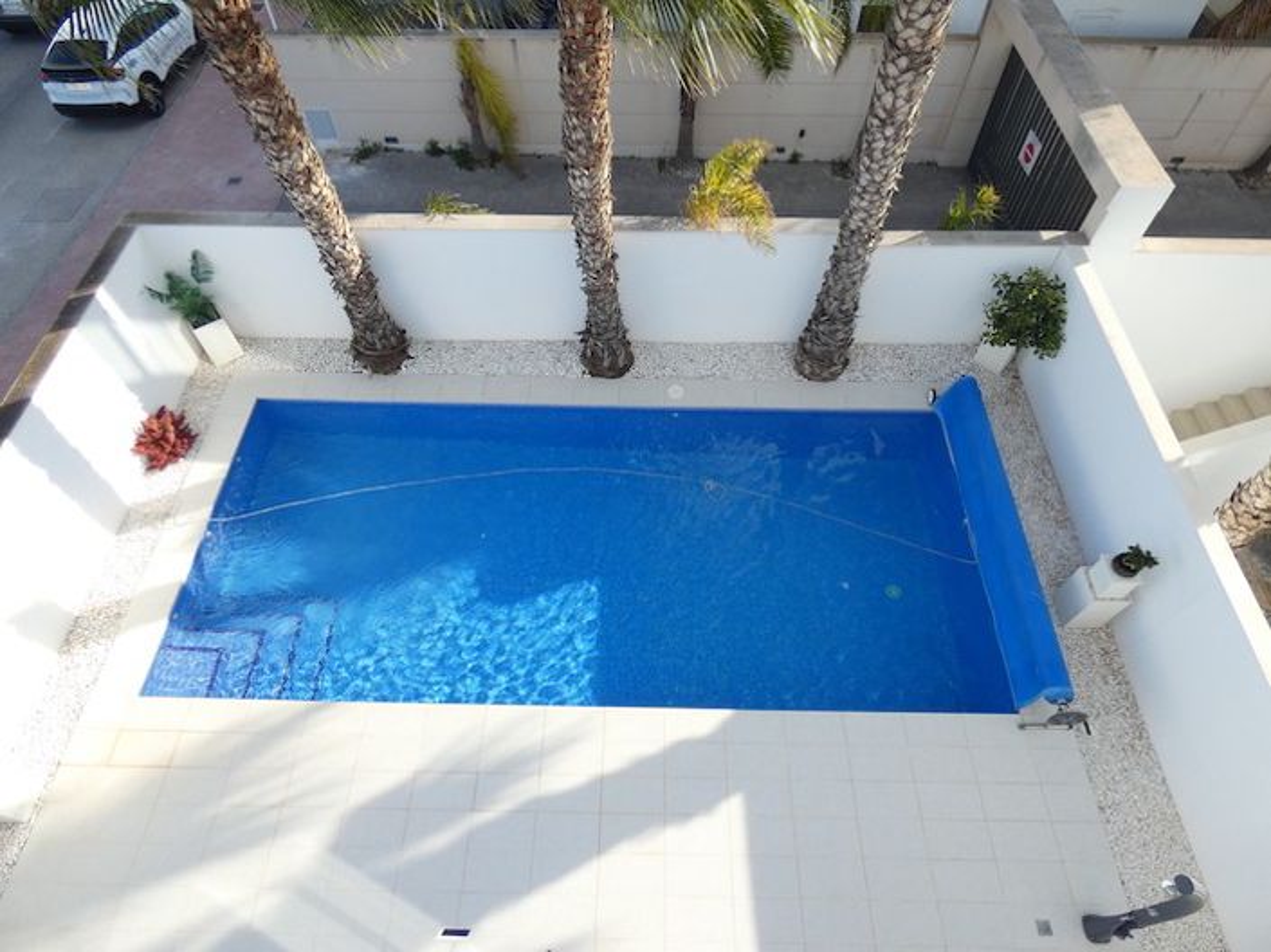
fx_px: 734
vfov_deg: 65.9
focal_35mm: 20
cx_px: 636
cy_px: 476
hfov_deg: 81.8
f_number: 2.8
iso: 80
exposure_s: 1/640
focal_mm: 3.6
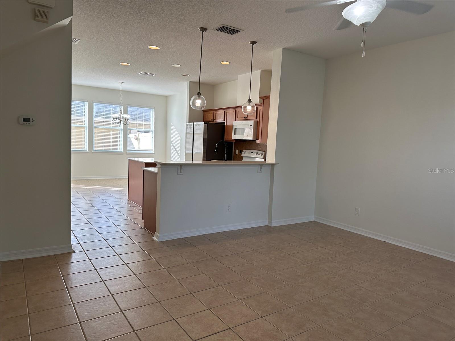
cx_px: 228
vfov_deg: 56.8
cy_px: 170
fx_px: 315
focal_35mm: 24
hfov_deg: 71.6
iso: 80
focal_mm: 6.86
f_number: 1.78
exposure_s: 1/268
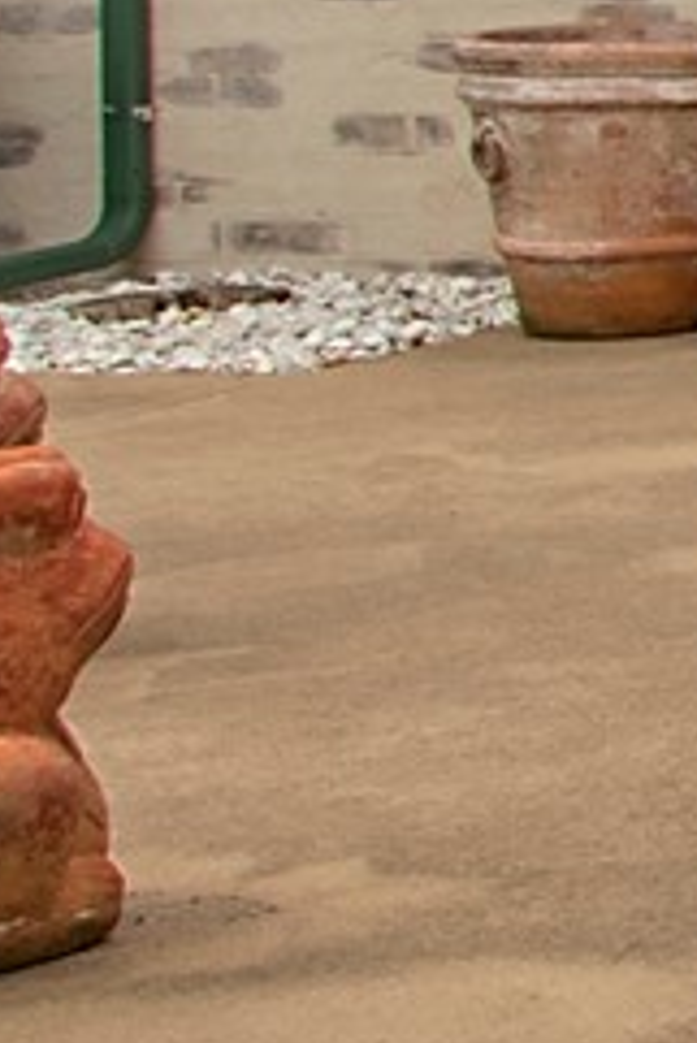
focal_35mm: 135
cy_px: -299
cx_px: 2970
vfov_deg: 14.6
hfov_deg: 7.0
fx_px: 3915
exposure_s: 1/250
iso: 100
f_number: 8
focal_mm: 10
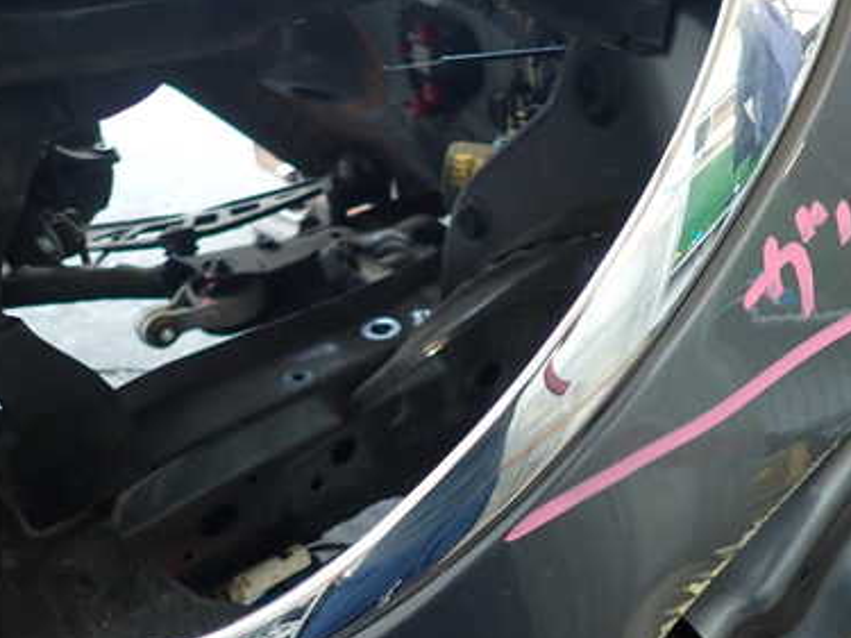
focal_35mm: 40
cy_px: 452
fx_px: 983
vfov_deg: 35.4
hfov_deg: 45.3
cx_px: 629
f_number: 2
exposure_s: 1/40
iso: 200
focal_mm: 4.5
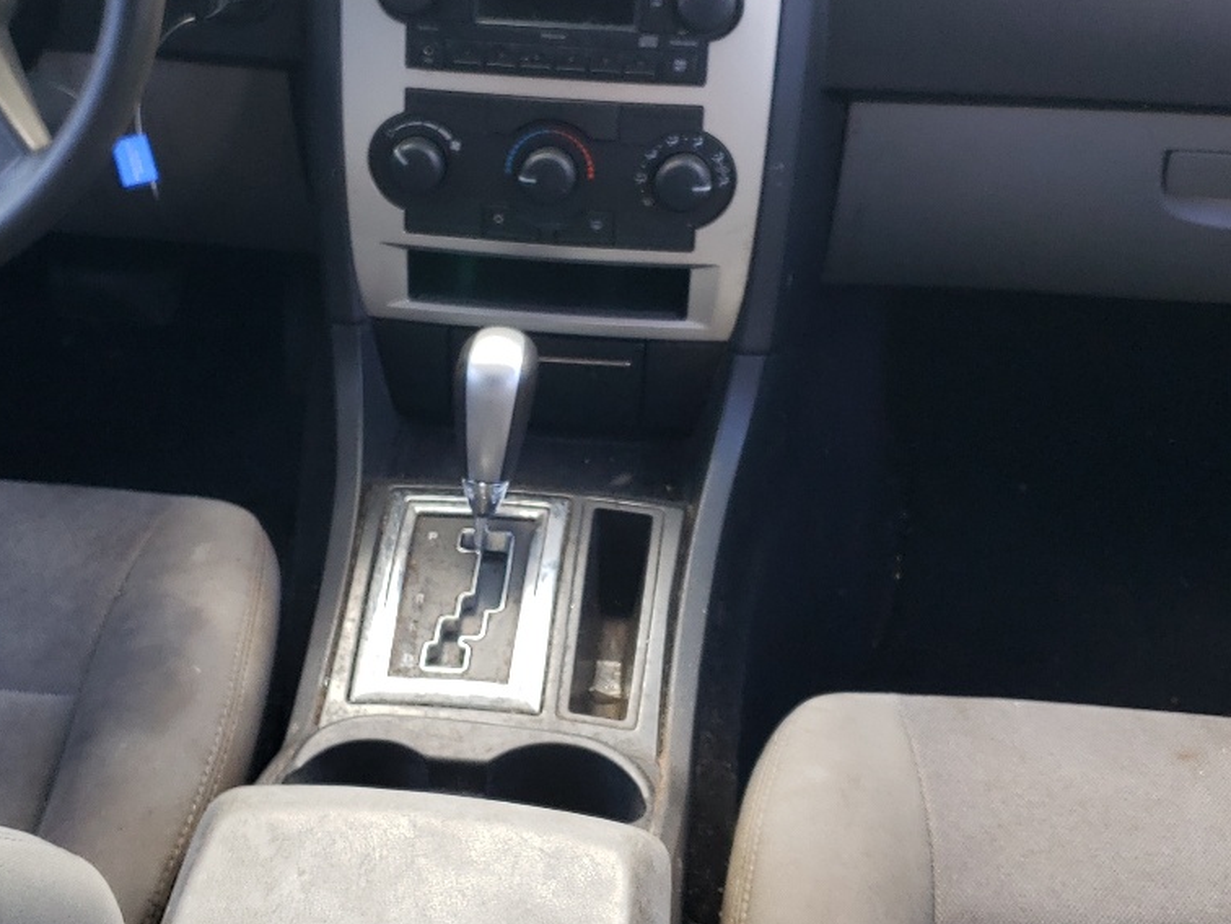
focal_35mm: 55
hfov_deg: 34.9
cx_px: 555
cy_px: 460
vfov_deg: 26.6
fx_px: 1956
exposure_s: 1/60.2
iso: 51
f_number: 1.5
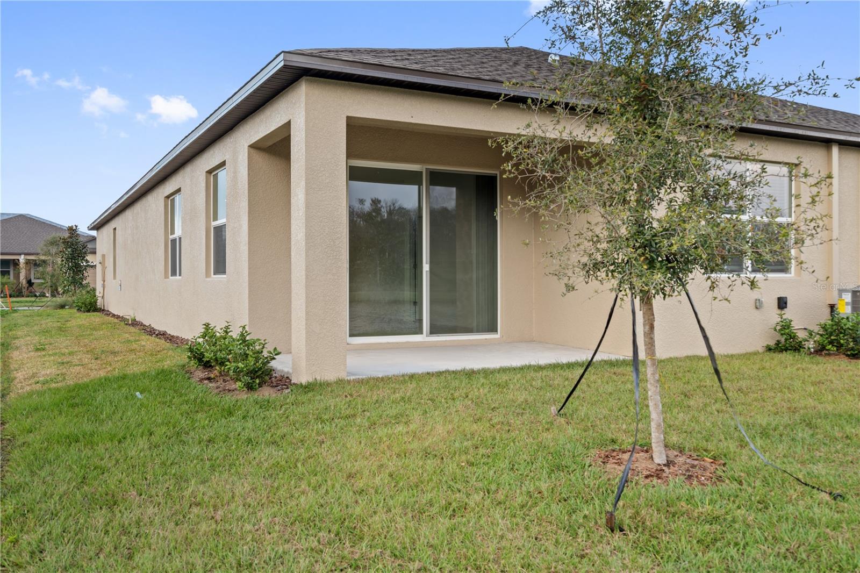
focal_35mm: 31
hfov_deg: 60.3
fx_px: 740
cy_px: 286
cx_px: 430
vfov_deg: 42.3
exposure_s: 1/15
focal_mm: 31
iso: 320
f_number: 9
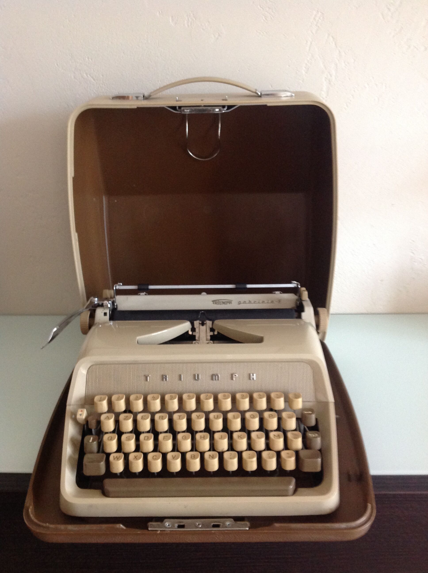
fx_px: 579
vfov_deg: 52.7
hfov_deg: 40.6
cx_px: 214
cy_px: 286
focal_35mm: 35
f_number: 2.4
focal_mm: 4.28
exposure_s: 1/15
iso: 250
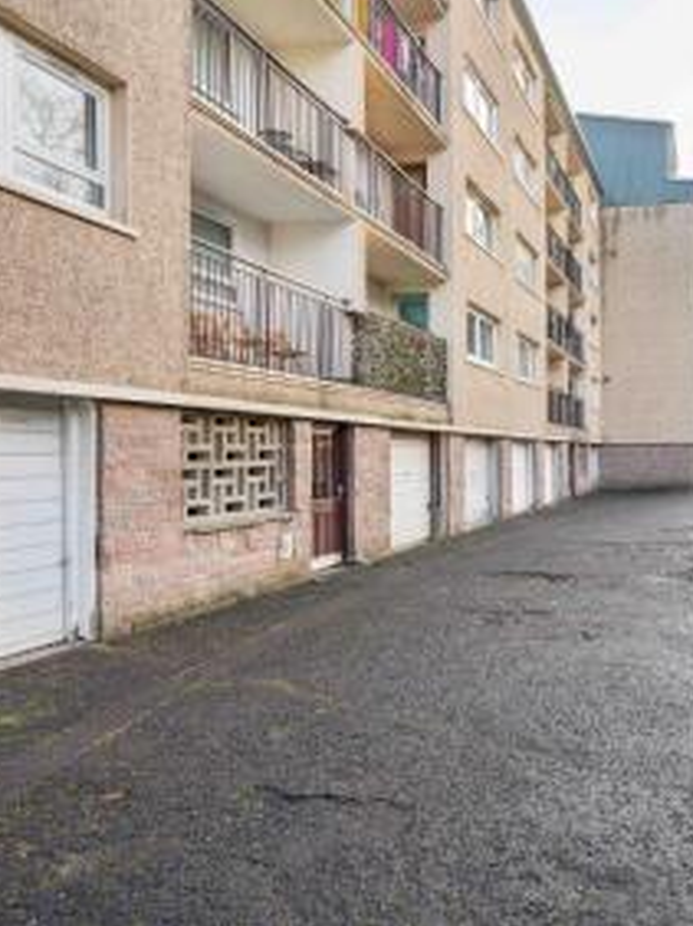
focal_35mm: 26
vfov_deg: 67.2
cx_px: 598
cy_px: 412
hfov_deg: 48.5
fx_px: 695
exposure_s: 1/400
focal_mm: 16
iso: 800
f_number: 4
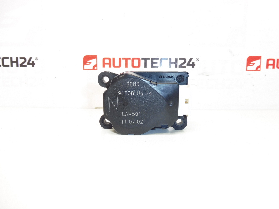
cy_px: 104
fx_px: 193
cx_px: 140
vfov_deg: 56.8
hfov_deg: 71.6
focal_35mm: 24
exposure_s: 1/60
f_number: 3.5
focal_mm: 4.3
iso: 200
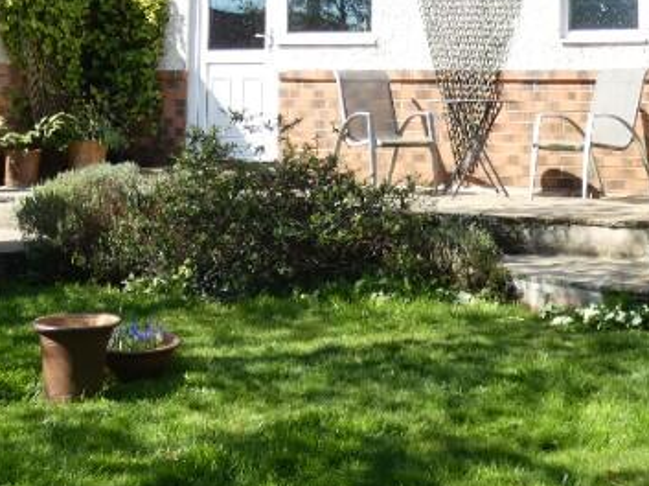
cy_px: -20
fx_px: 1142
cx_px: 421
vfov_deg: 22.9
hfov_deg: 31.5
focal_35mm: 61
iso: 80
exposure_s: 1/500
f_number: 2.9
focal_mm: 3.8
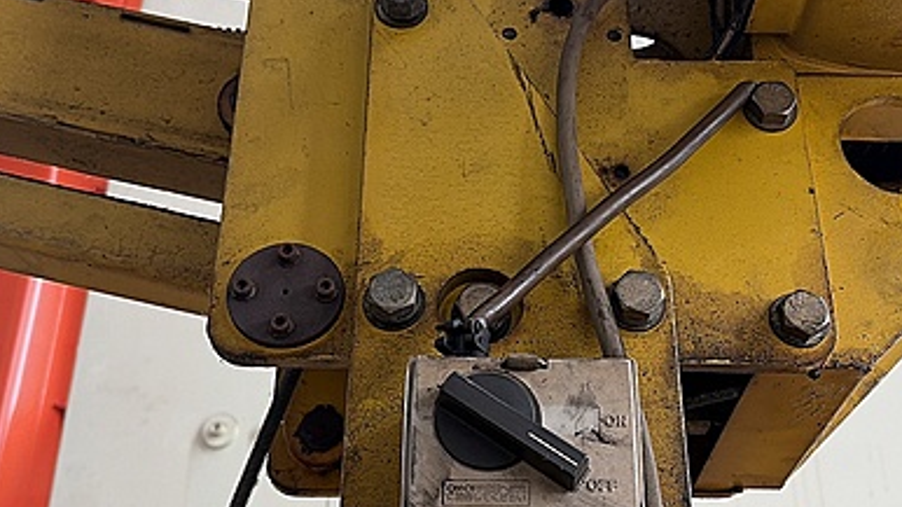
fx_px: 1124
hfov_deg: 43.6
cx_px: 516
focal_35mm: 47
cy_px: 283
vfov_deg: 25.4
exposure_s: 1/67
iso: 125
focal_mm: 5.96
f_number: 1.6
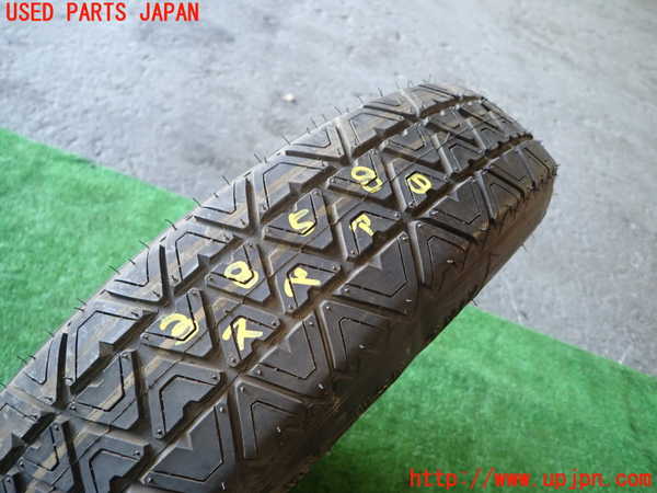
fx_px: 474
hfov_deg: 69.4
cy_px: 246
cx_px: 328
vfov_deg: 54.9
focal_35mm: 25
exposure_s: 1/30
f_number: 2
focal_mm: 4.5
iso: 200
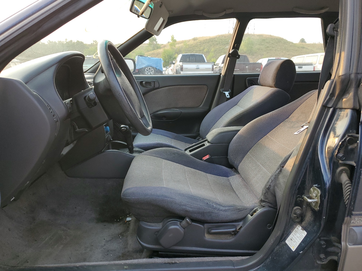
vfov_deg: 53.1
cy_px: 136
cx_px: 181
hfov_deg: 67.3
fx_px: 272
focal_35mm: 26
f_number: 1.5
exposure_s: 1/213
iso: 50
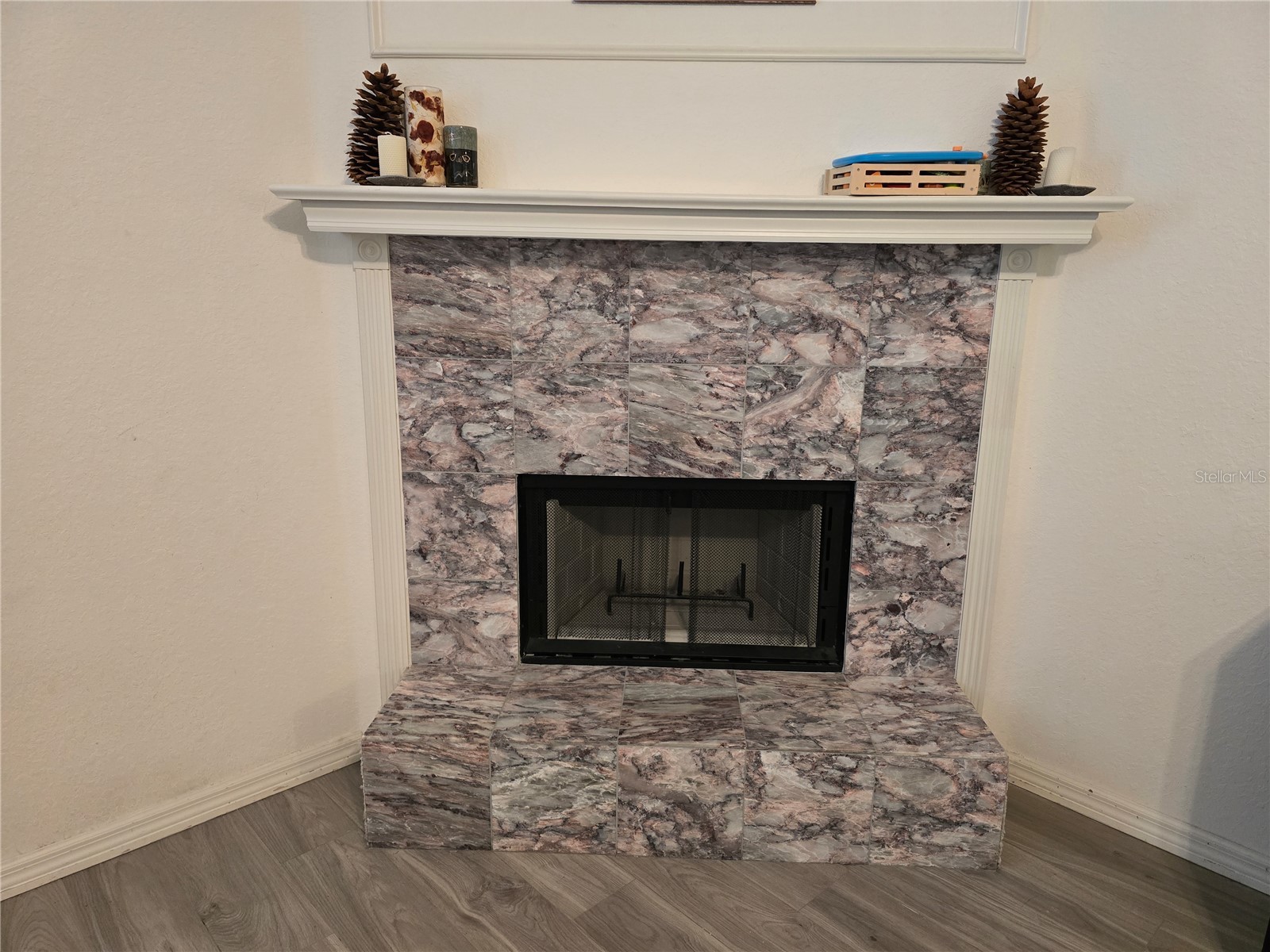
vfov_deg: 58.9
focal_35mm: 23
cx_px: 635
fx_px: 844
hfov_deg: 73.9
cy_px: 476
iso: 800
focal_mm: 6.3
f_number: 1.7
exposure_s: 1/120
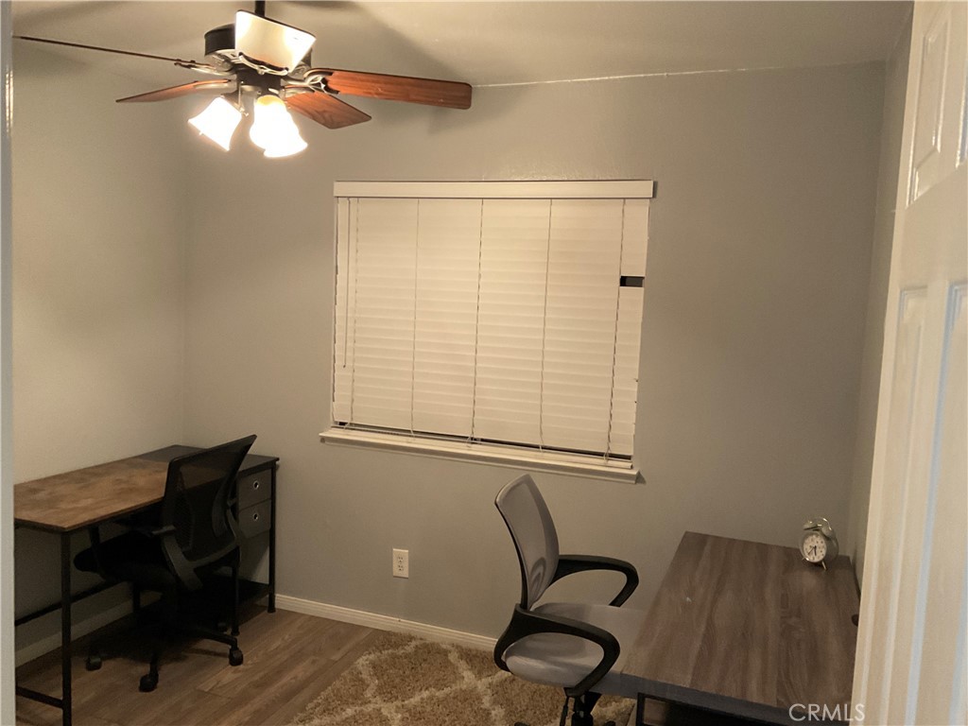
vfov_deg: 48.2
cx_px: 484
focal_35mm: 29
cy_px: 363
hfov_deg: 61.7
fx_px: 811
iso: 250
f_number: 1.8
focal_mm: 3
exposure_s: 1/60
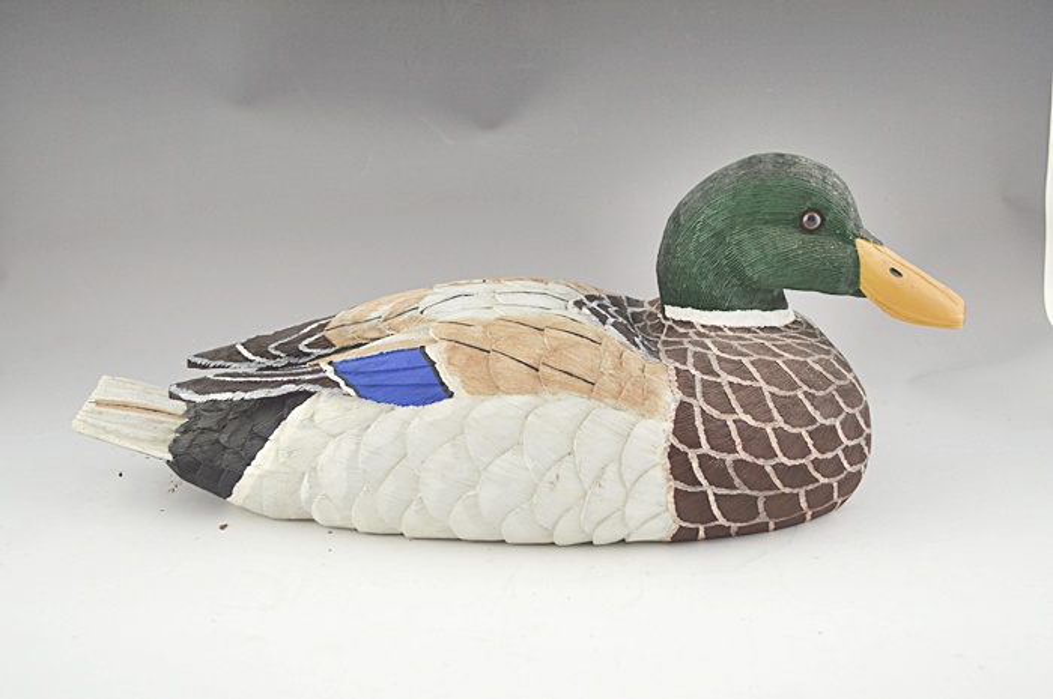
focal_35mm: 48
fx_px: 1402
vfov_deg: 28.0
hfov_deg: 41.2
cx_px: 526
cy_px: 350
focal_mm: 32
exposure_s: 1/30
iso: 400
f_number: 4.8
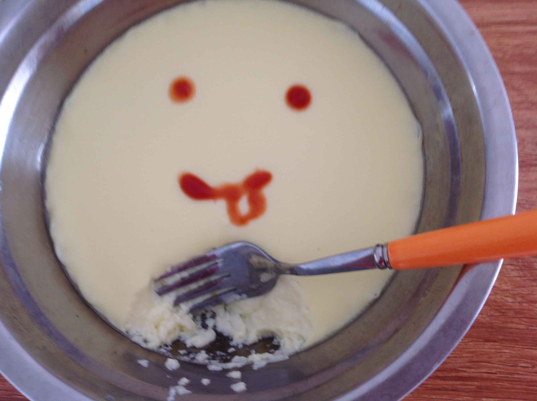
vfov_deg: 40.6
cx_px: 268
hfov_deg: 52.7
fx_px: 542
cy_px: 200
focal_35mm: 35
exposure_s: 1/24
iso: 50
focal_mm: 4.28
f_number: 2.4
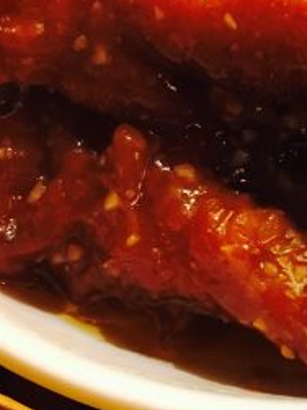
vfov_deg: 24.1
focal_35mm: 81
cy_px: 196
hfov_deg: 17.9
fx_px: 959
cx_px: 277
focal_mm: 4.15
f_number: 2.2
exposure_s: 1/33
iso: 250
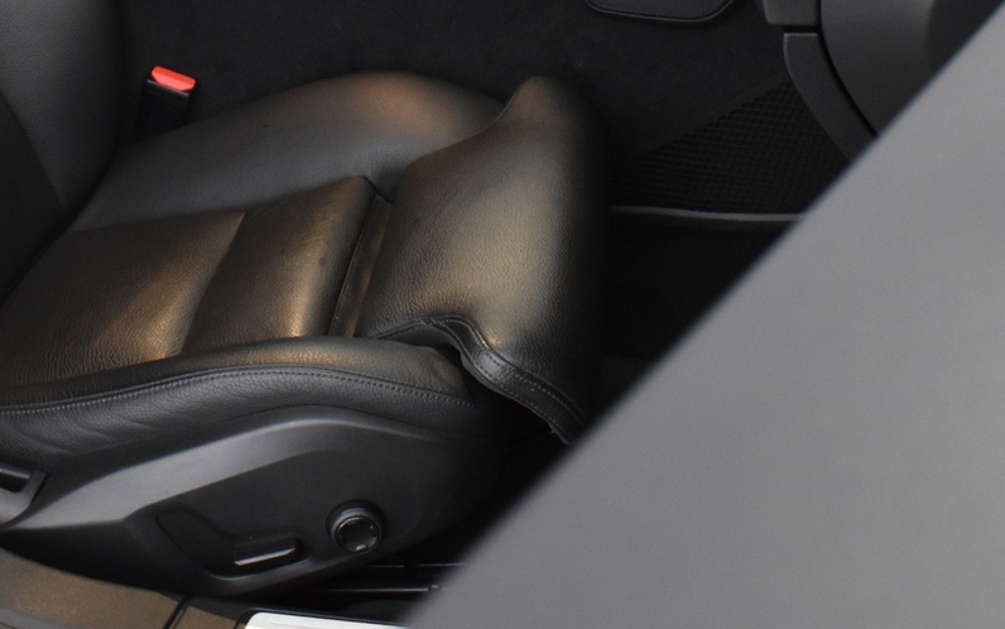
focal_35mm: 56
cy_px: -30
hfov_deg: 36.0
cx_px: 351
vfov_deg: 22.1
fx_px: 1534
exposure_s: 1/8
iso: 1250
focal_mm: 18
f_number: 5.6
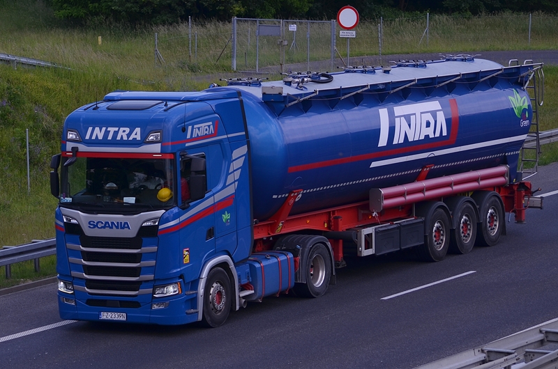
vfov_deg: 12.6
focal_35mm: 108
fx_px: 1671
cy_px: 184
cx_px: 279
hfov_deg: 19.0
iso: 100
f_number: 5.6
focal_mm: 72
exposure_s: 1/800
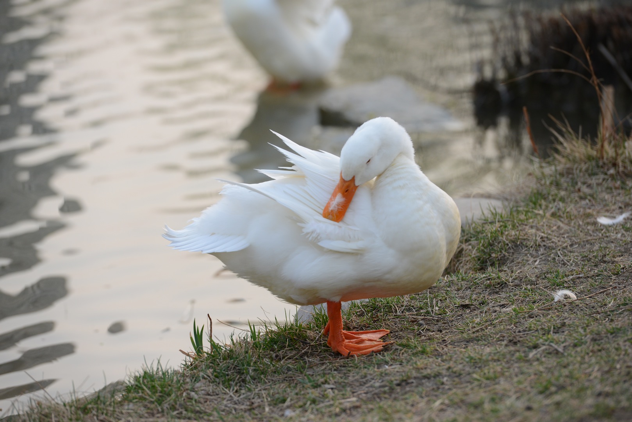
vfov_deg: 6.9
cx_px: 316
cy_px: 211
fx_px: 3512
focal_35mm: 200
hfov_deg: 10.3
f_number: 5
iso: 640
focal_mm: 200
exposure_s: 1/640
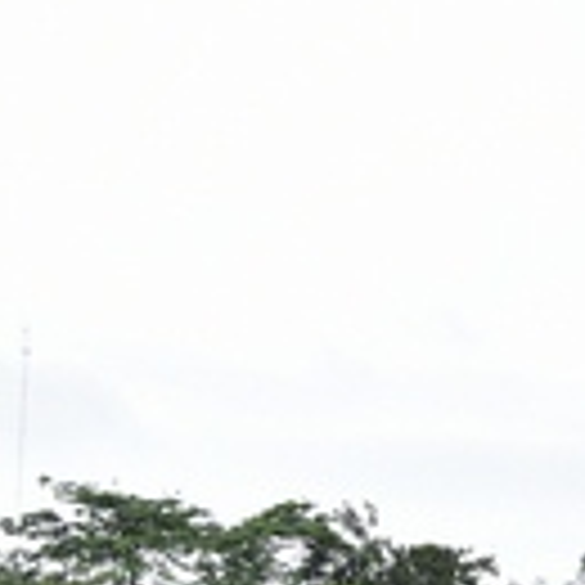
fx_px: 1950
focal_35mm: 102
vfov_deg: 16.0
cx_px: 918
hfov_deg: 15.5
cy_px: 799
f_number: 5.6
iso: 200
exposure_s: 1/125
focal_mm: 24
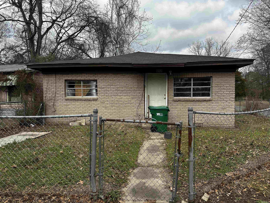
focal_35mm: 24
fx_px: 187
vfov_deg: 56.8
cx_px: 135
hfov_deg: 71.6
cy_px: 102
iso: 80
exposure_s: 1/2410
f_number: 1.78
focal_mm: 6.86
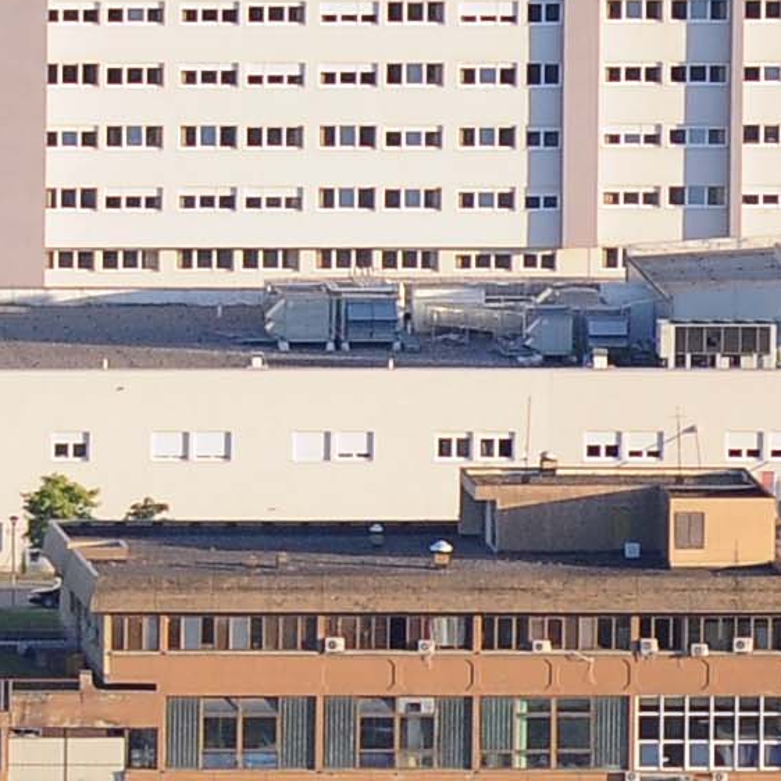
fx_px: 49290
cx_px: -25
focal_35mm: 1931
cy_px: -96
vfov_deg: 0.9
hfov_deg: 0.9
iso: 800
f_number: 4
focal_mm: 300
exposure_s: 1/2000
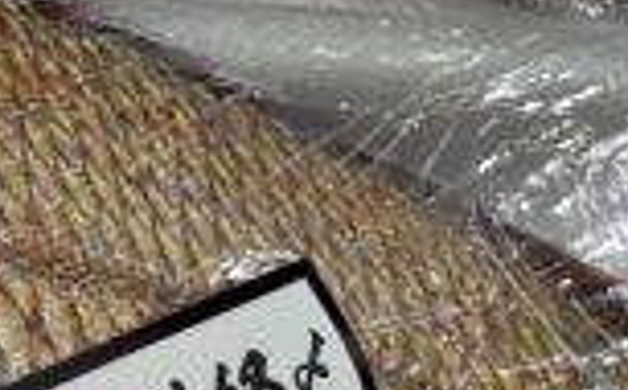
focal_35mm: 160
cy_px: -41
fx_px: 2733
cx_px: 107
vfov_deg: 8.1
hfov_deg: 13.0
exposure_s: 1/120
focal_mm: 6.76
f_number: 1.78
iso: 100
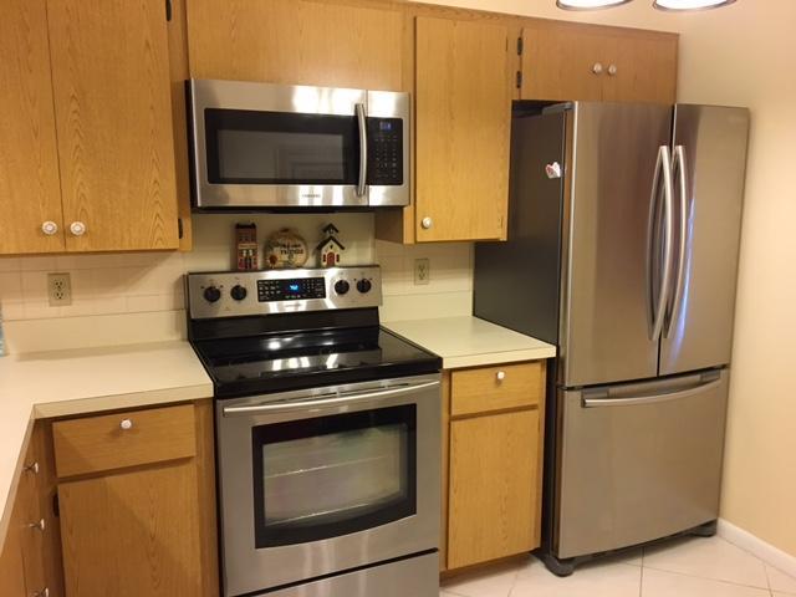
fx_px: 667
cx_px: 398
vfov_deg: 48.2
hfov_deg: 61.7
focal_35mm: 29
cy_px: 298
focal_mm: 4.15
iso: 160
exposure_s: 1/30
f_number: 2.2
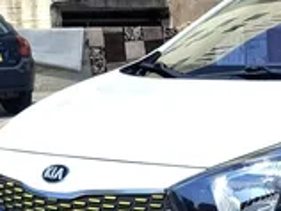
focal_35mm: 93
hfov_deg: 19.8
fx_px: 756
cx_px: 334
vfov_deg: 15.8
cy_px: 183
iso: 50
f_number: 1.8
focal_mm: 5.54
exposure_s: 1/3333
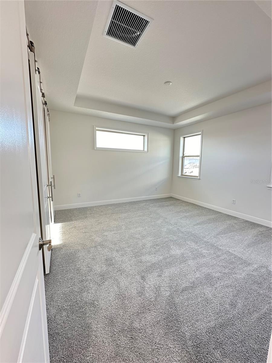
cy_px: 182
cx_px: 136
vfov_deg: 102.1
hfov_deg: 85.7
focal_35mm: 14
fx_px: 147
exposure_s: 1/60
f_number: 2.2
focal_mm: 2.22
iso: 200
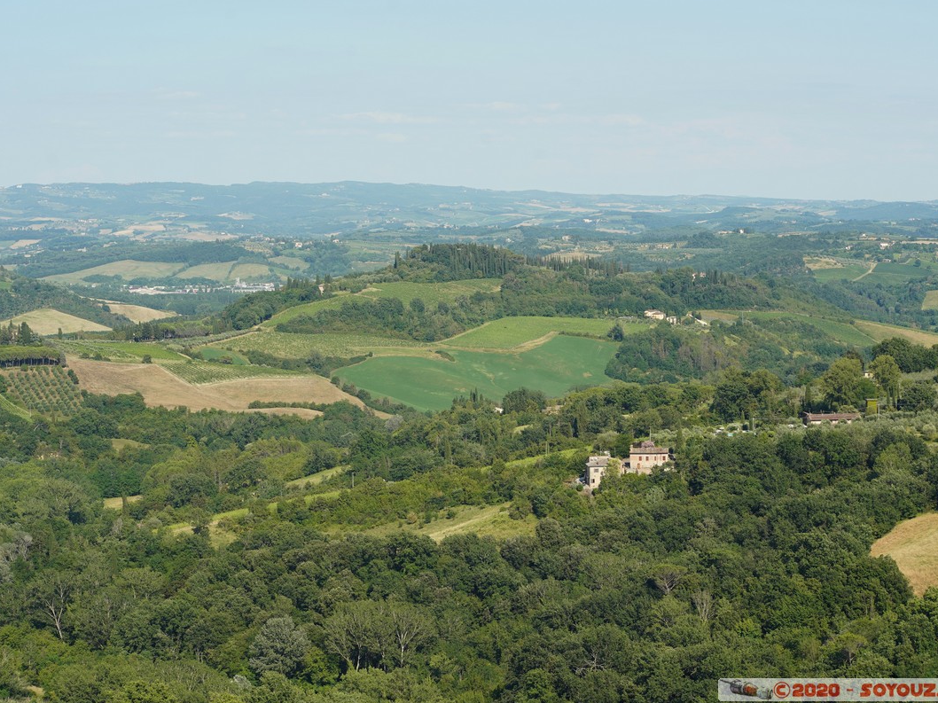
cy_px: 354
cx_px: 459
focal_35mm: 84
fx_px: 2276
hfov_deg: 23.3
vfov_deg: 17.6
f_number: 6.3
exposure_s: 1/200
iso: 100
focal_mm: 77
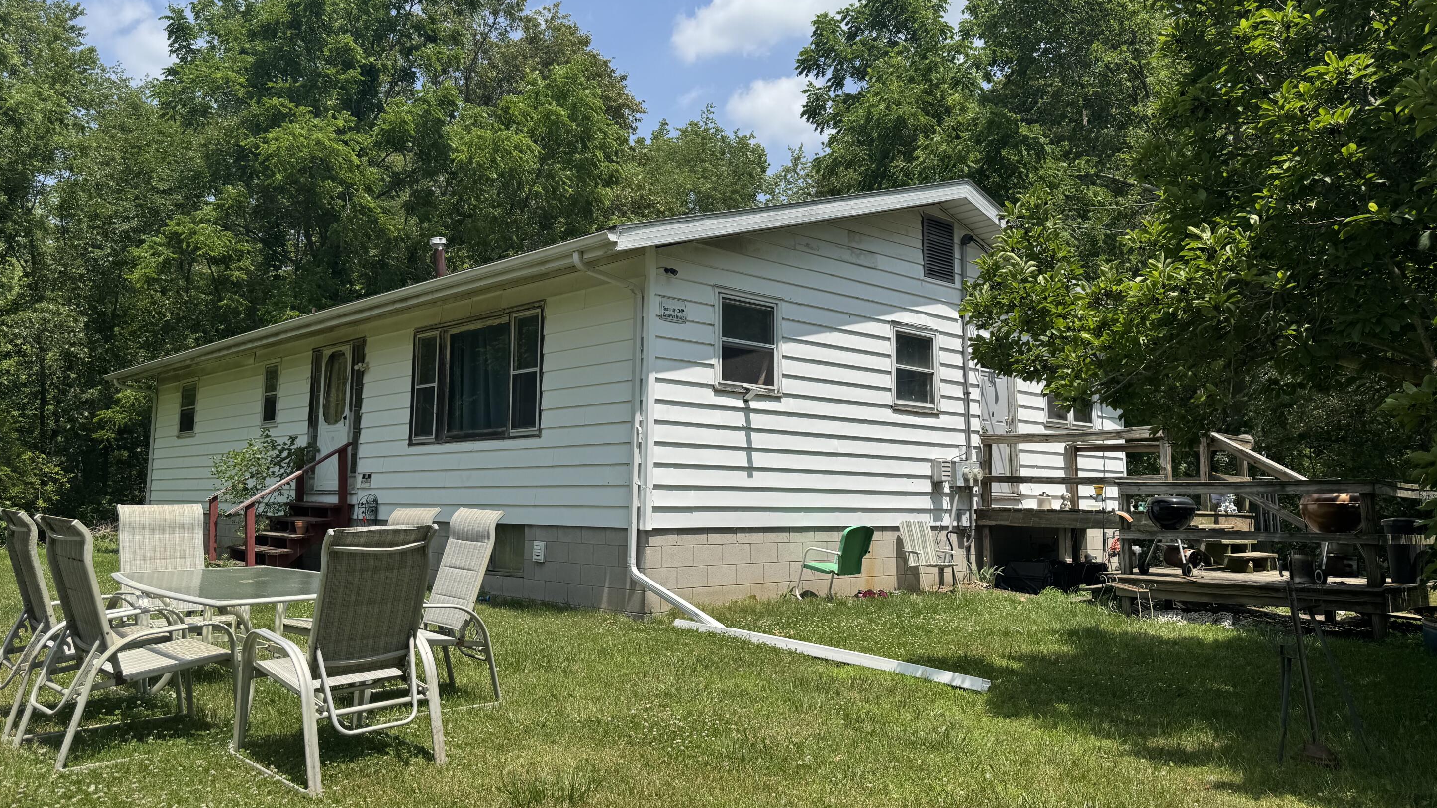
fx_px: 1029
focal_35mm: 27
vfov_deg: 42.8
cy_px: 360
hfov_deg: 69.8
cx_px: 696
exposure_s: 1/4608
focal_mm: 6.76
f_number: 1.78
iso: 80
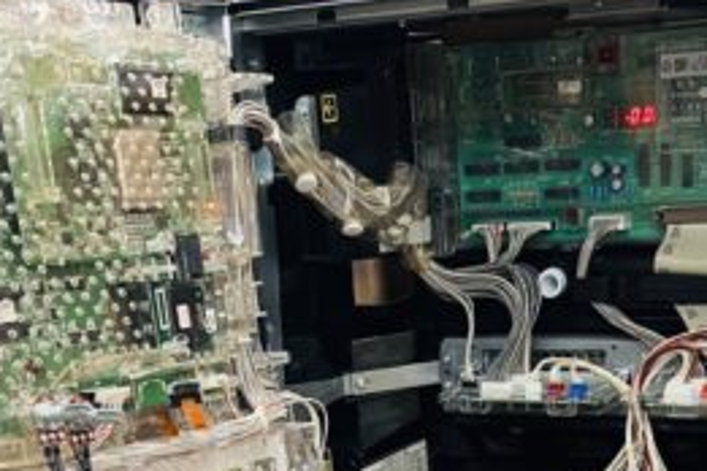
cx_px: 382
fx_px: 1492
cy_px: 659
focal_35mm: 76
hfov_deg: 26.6
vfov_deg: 16.7
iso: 125
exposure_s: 1/50
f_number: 1.5
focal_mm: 5.7
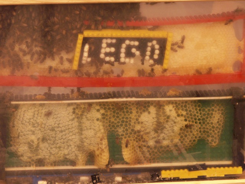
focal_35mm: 152
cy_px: 92
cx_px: 122
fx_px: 1076
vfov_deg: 9.8
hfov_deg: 13.0
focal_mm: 24.82
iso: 160
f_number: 4
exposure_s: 1/13
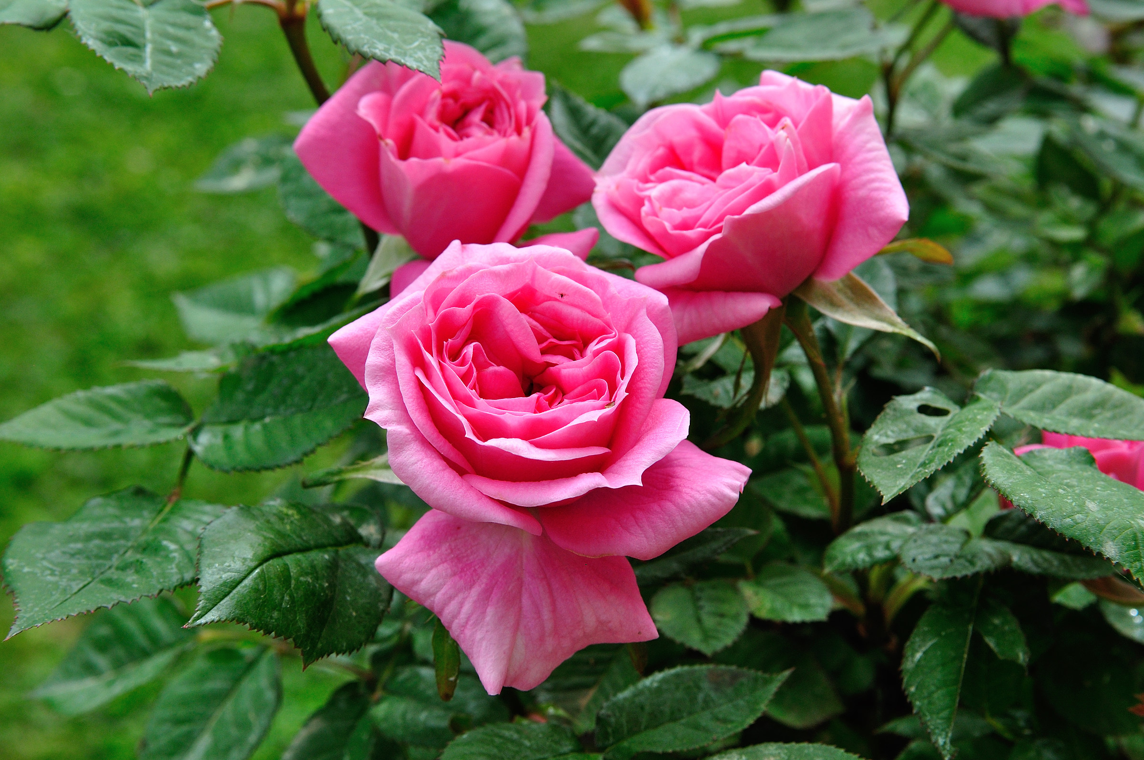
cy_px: 380
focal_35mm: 60
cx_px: 572
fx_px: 1904
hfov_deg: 33.4
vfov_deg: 22.6
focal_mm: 40
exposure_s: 1/500
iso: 400
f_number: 9
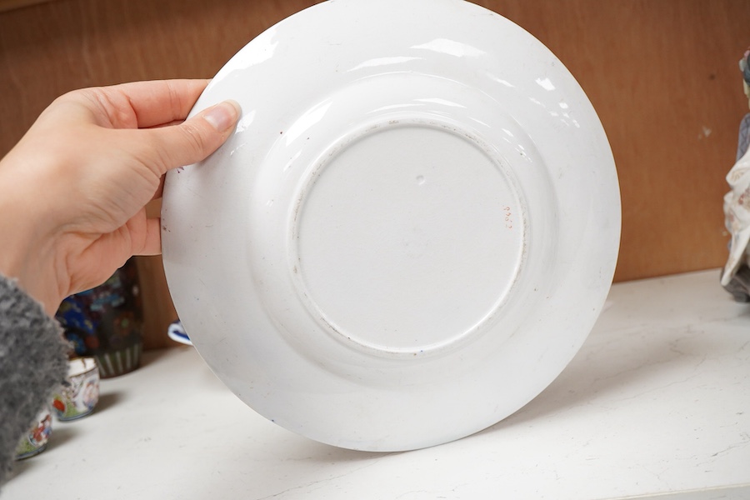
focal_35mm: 45
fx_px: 937
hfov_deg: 43.6
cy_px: 250
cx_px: 375
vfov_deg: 29.9
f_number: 8
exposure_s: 1/125
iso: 1250
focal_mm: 30
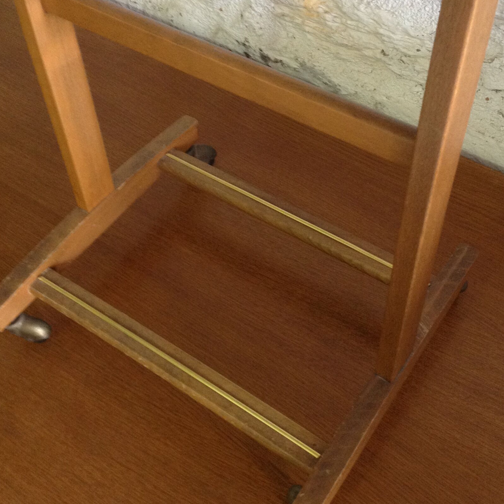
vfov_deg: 33.9
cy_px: 208
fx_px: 824
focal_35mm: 50
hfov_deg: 34.0
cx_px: 250
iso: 200
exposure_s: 1/15
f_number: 2.4
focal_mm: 4.28
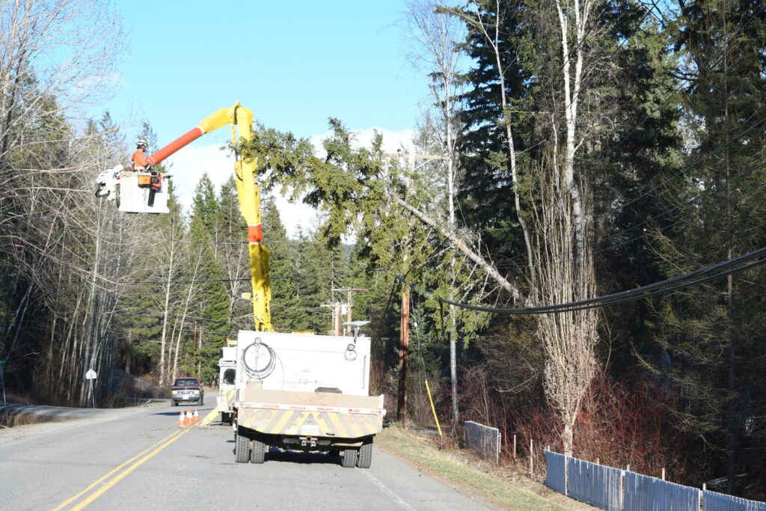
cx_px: 383
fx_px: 1745
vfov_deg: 16.7
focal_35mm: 82
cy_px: 256
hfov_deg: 24.8
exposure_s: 1/640
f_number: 5.6
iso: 320
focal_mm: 55
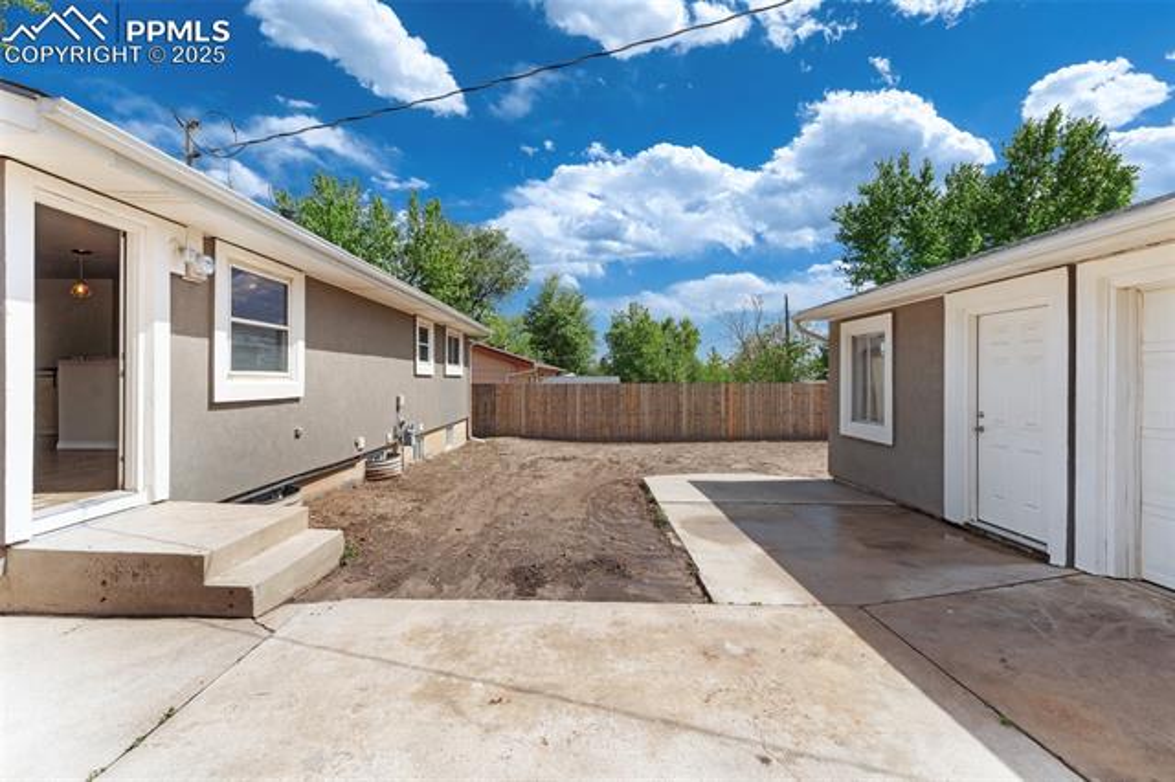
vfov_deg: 73.7
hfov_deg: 96.8
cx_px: 588
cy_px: 391
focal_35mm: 16
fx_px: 522
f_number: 8
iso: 200
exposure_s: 1/800
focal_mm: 16
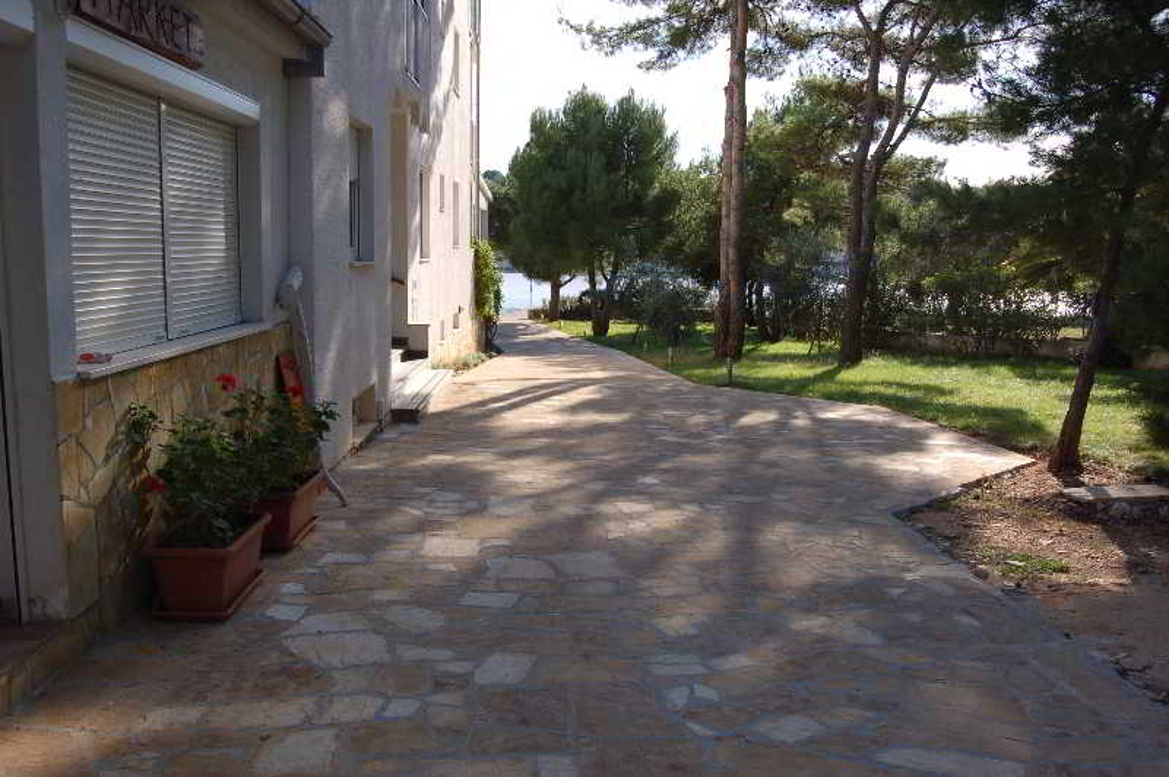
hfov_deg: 57.3
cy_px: 388
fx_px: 1071
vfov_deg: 39.9
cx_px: 584
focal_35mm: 33
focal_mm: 22
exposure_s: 1/320
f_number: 6.3
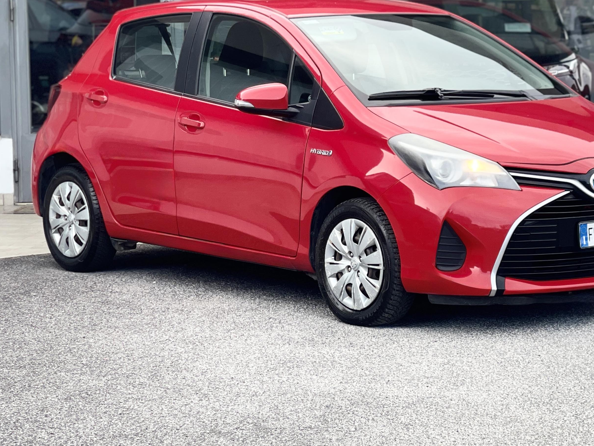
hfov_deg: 18.3
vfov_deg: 13.8
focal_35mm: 107
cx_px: 373
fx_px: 1836
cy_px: 193
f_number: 2.2
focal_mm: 7.5
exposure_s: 1/121
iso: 25
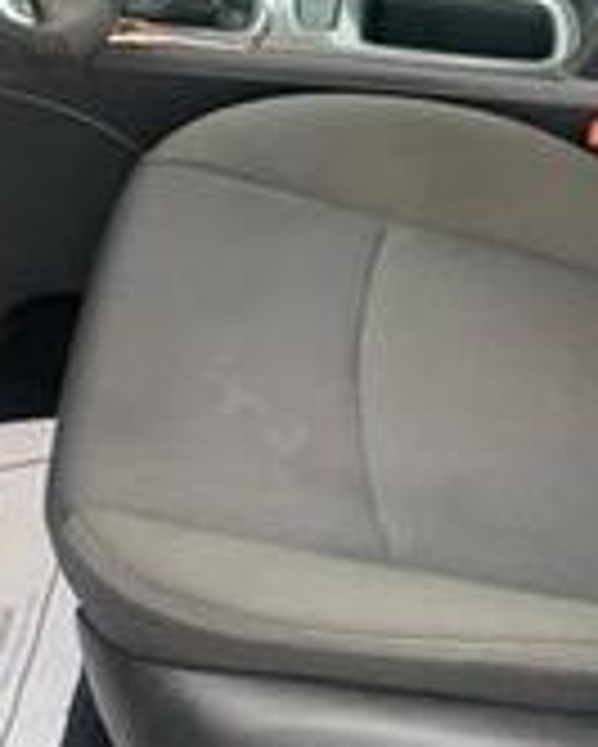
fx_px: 1702
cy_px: 328
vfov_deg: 24.7
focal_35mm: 77
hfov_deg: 19.9
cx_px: 225
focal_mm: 4.25
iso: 320
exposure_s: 1/60
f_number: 1.8
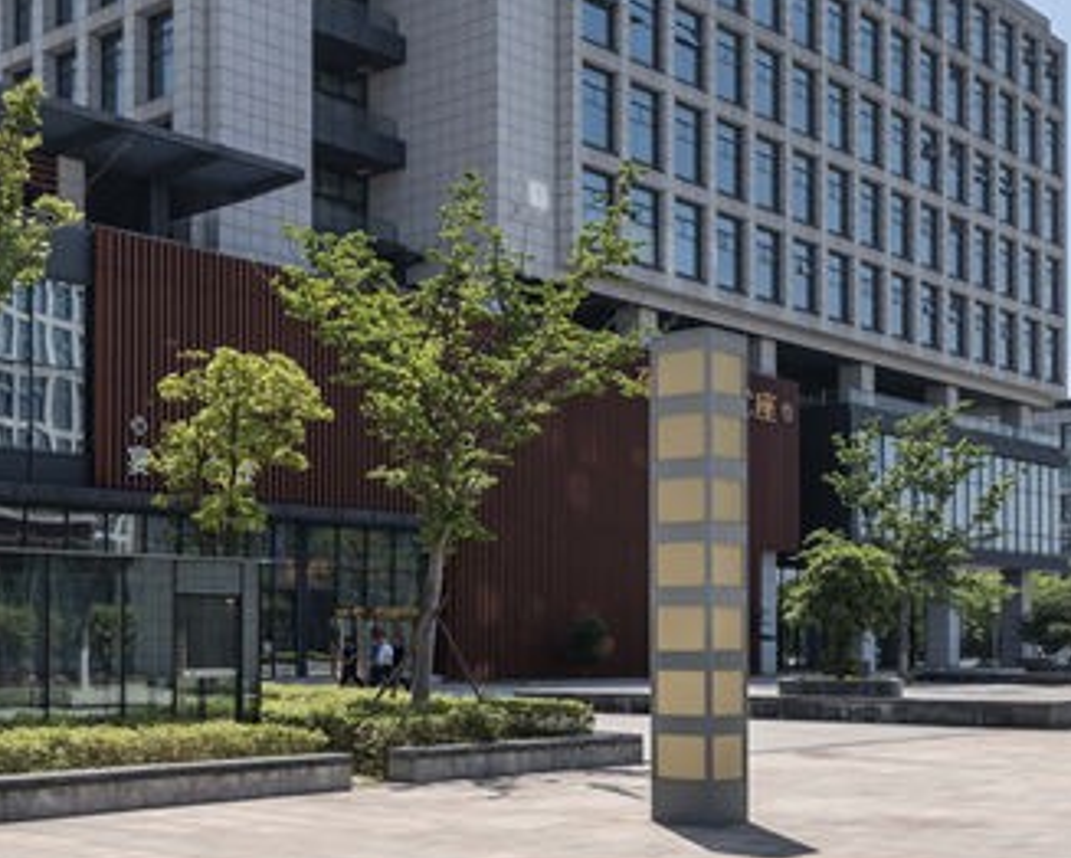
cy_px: -2
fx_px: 1237
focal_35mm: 39
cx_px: 357
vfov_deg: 34.7
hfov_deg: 46.1
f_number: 8
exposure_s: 1/500
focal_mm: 17
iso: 100
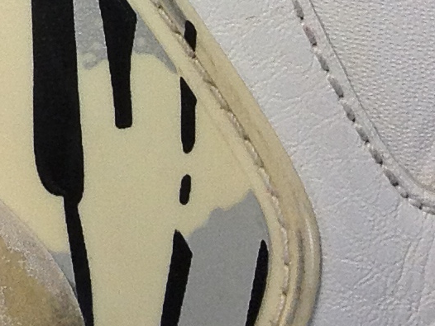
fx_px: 2728
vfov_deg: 6.4
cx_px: -445
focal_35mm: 217
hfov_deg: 8.6
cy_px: -560
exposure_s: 1/40
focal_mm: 4.28
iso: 80
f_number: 2.4
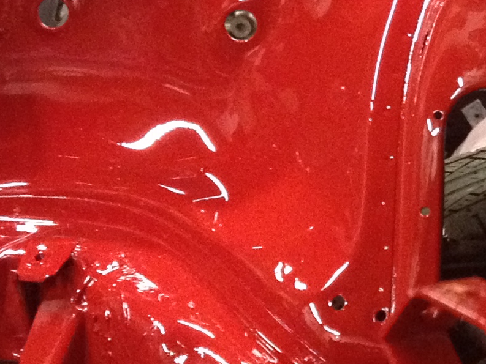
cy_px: -50
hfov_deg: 13.1
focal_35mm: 144
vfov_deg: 10.2
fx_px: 2022
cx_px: 688
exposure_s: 1/17
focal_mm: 4.28
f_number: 2.4
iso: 400
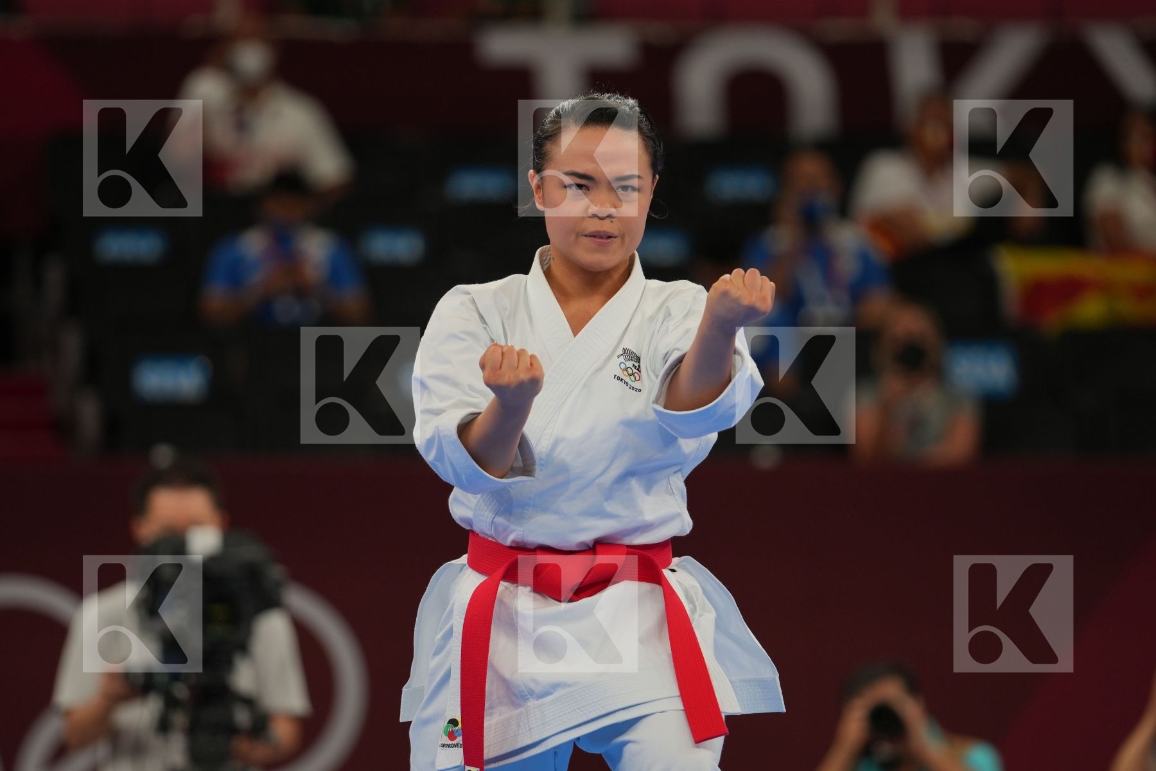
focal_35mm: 300
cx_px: 578
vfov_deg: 4.6
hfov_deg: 6.9
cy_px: 386
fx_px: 9633
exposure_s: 1/500
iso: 200
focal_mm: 200
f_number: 2.8
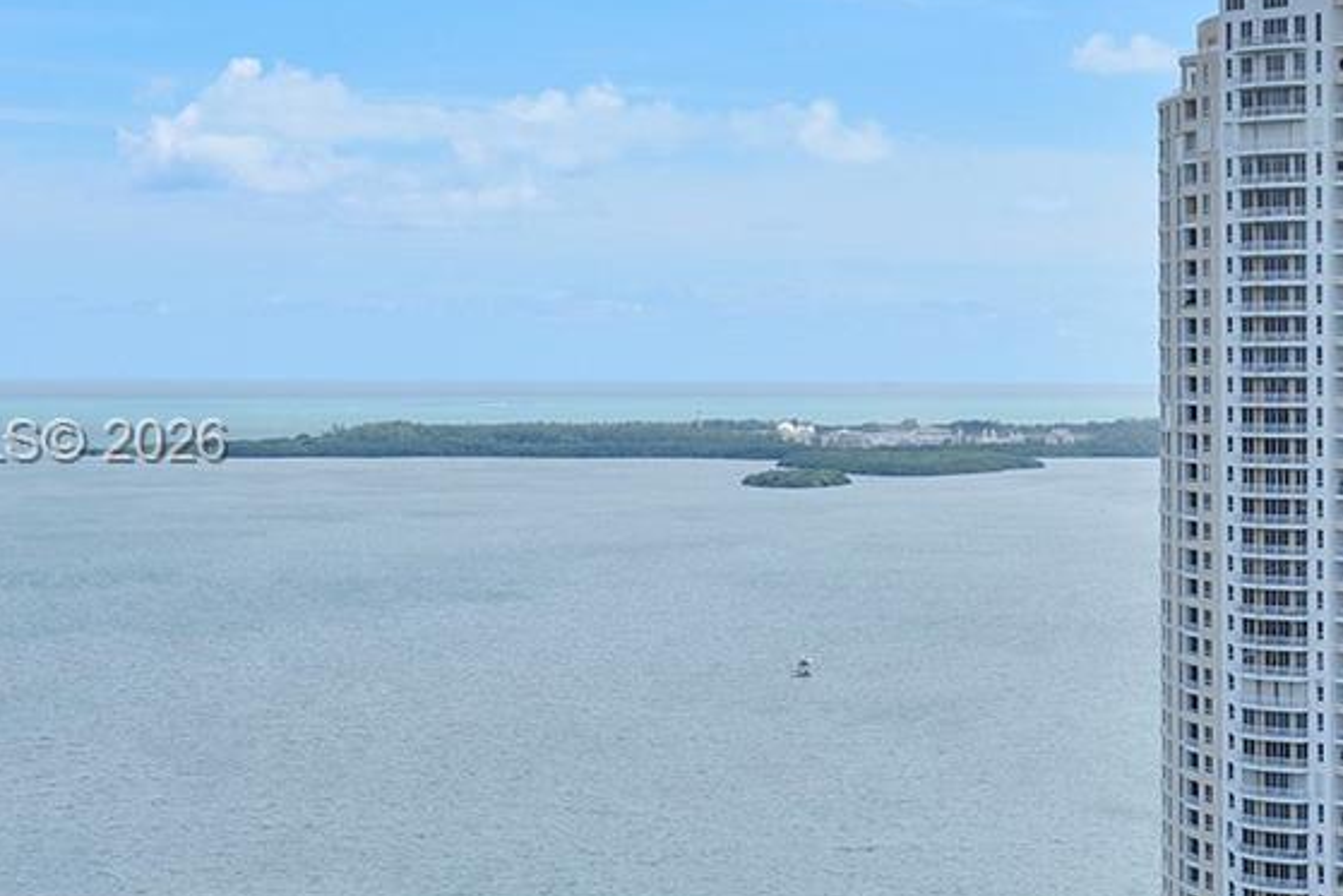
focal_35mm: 83
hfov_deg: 23.3
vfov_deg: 16.5
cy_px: 444
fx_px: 3097
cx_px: 1401
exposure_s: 1/250
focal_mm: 29
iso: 100
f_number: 10
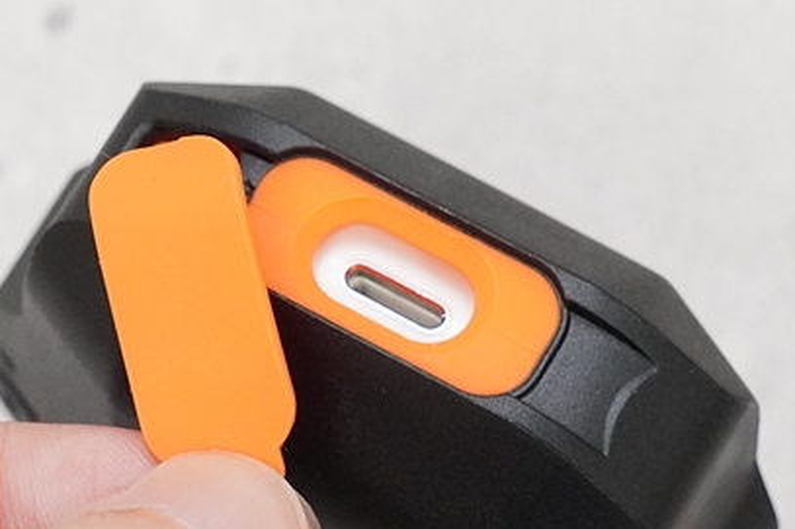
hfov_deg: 14.1
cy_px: 406
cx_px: 406
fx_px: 3220
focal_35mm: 146
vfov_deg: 9.4
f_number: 7.1
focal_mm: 55
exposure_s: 1/125
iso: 3200
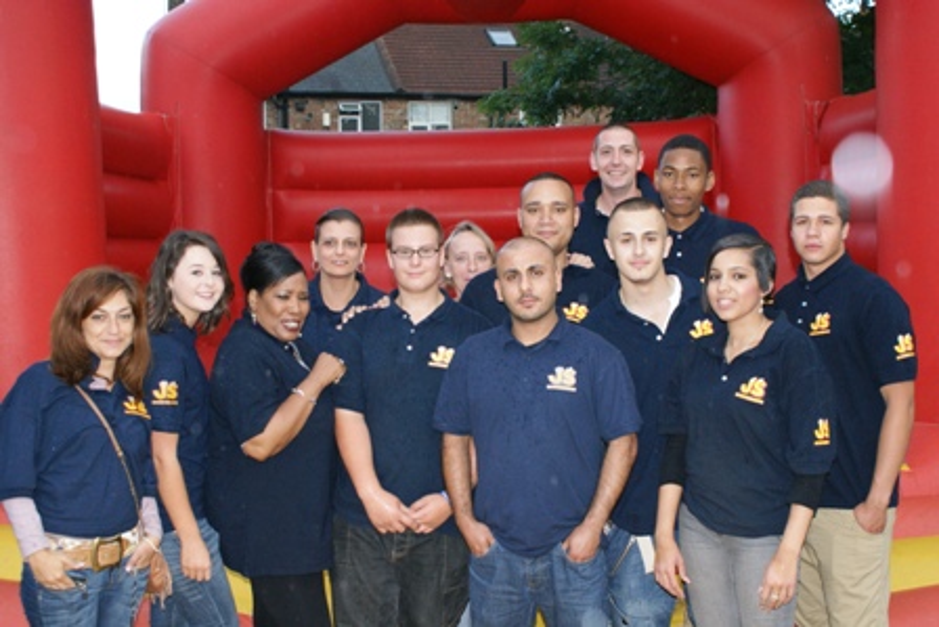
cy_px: 314
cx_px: 470
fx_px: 1174
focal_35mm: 45
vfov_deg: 29.9
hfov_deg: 43.6
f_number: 5
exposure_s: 1/60
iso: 400
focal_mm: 30
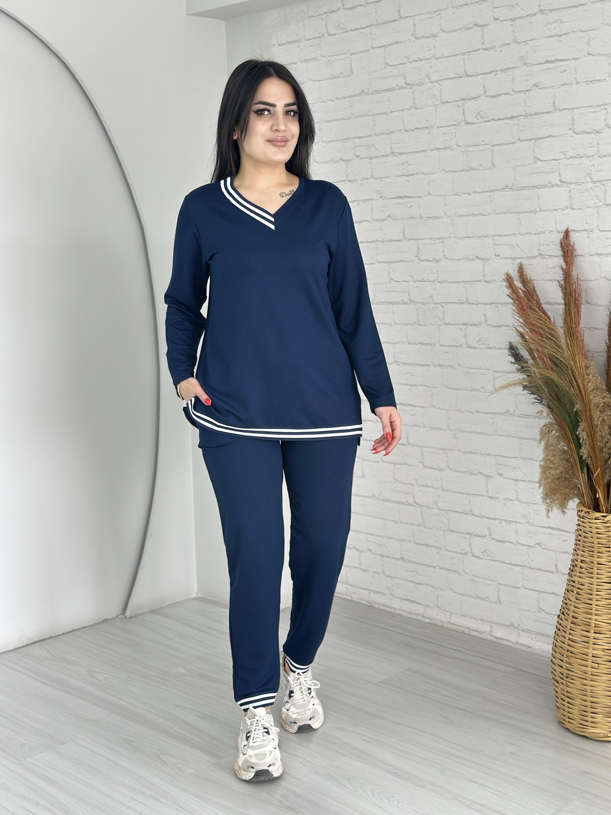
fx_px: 1130
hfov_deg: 30.3
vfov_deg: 39.7
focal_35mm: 48
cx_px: 306
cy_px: 408
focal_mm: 6.86
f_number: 1.78
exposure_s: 1/100
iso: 80
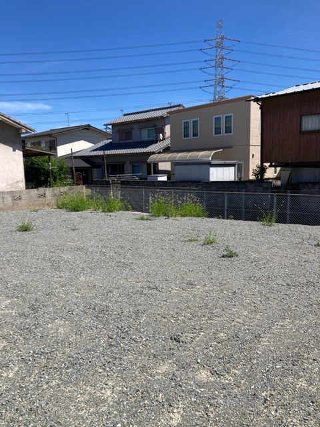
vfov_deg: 63.4
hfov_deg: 49.7
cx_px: 160
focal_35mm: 28
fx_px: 345
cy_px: 214
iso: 25
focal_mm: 3.99
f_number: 1.8
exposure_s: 1/2315
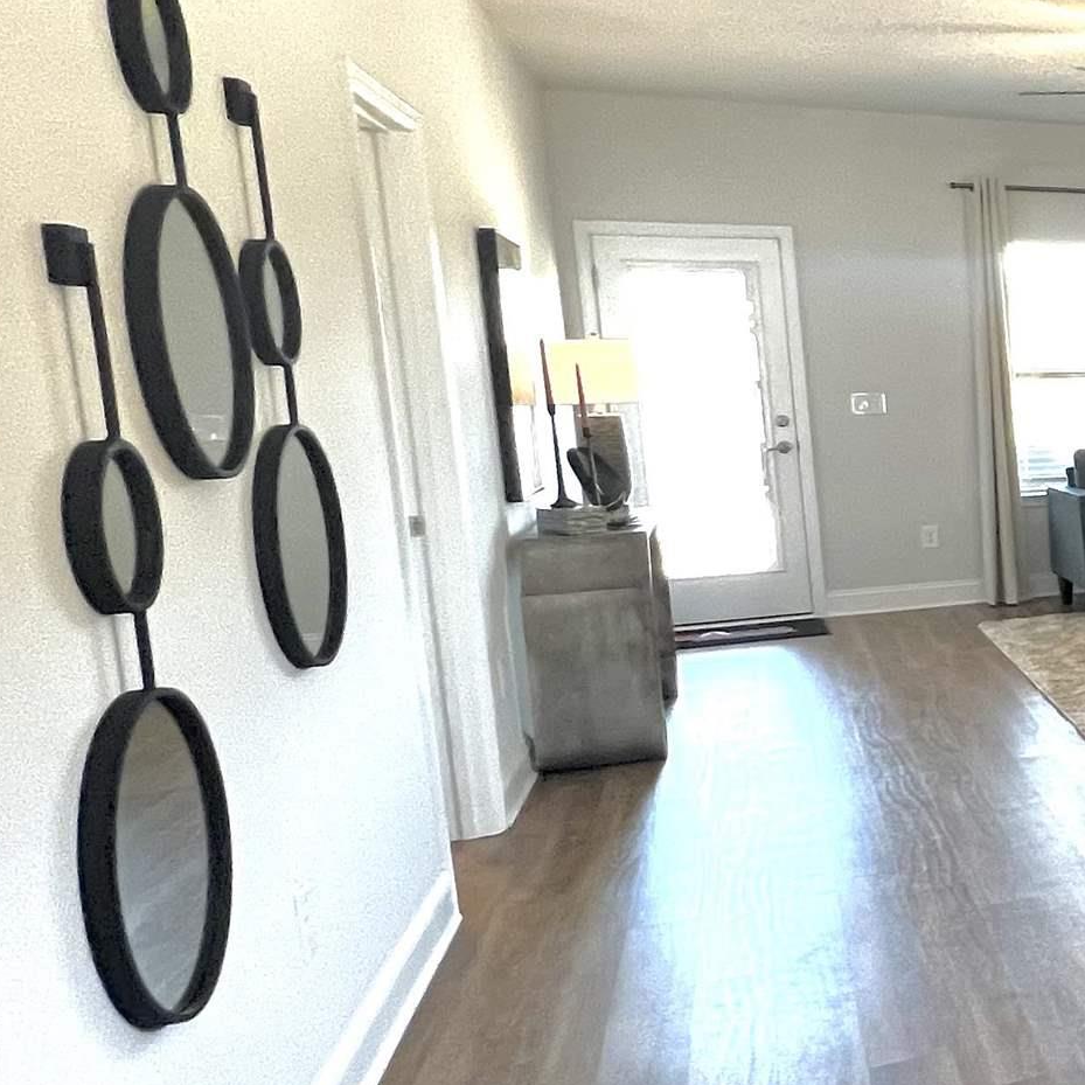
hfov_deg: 27.4
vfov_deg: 43.9
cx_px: 1684
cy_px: 540
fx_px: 1348
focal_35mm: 38
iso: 200
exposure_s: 1/120
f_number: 1.8
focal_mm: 1.57
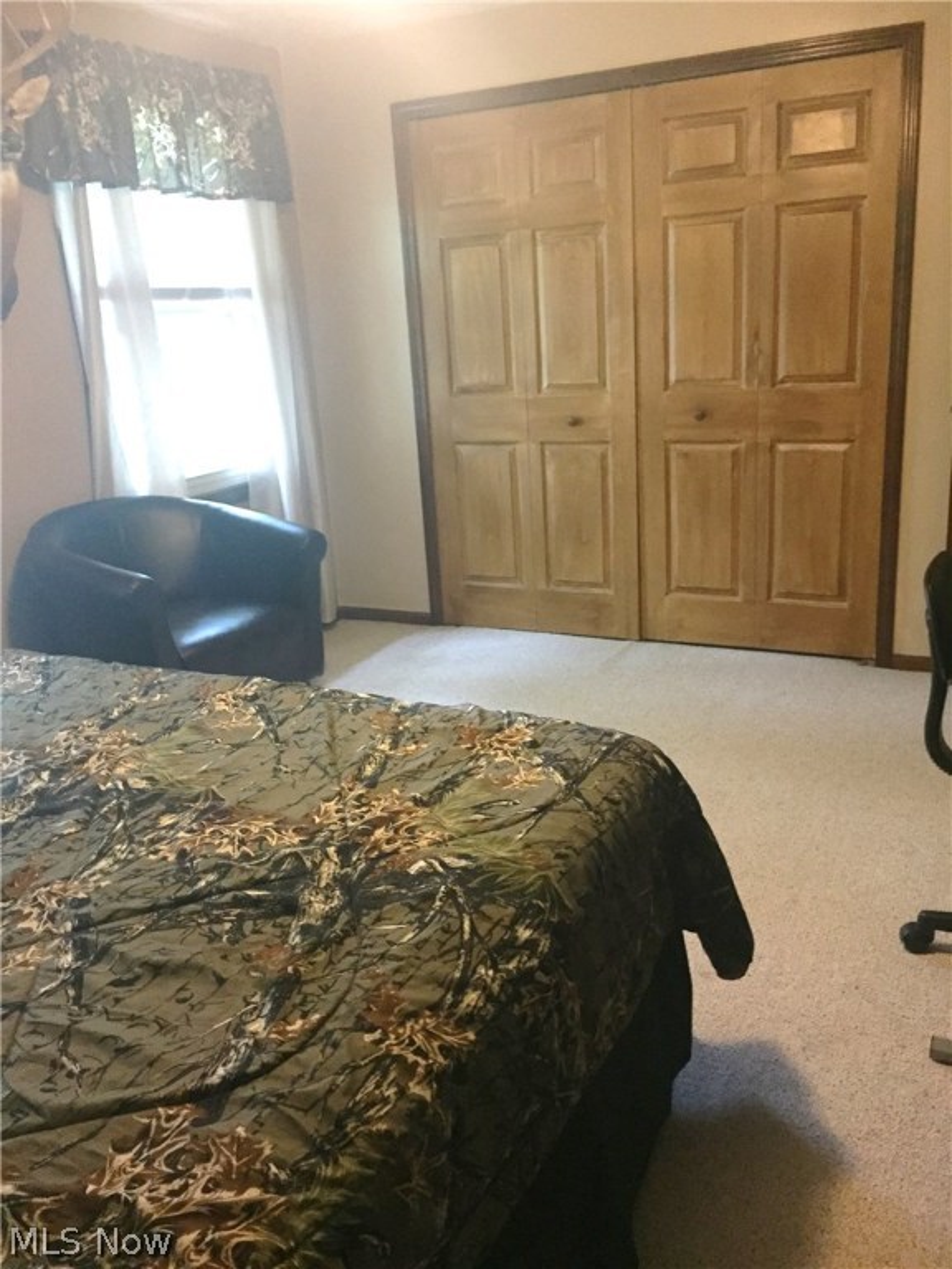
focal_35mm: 29
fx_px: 1063
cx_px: 476
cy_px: 634
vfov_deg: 61.7
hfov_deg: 48.2
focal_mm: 4.15
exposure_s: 1/15
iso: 320
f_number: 2.2
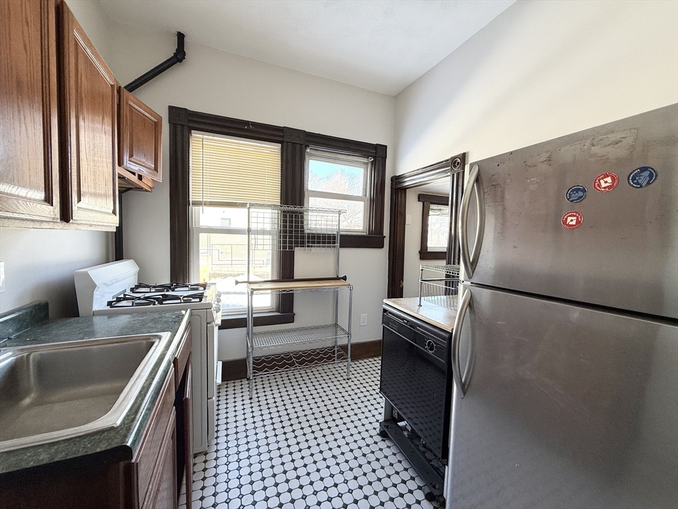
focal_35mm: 14
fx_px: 274
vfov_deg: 85.7
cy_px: 254
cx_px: 339
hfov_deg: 102.1
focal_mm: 2.22
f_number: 2.2
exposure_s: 1/99
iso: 50
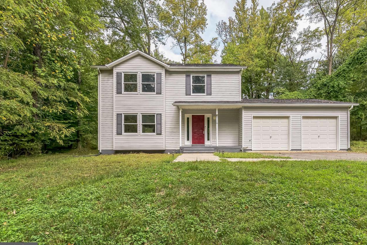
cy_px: 117
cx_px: 202
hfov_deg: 96.4
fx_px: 163
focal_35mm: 16
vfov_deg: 73.7
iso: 200
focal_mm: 14
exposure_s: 1/125
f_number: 8
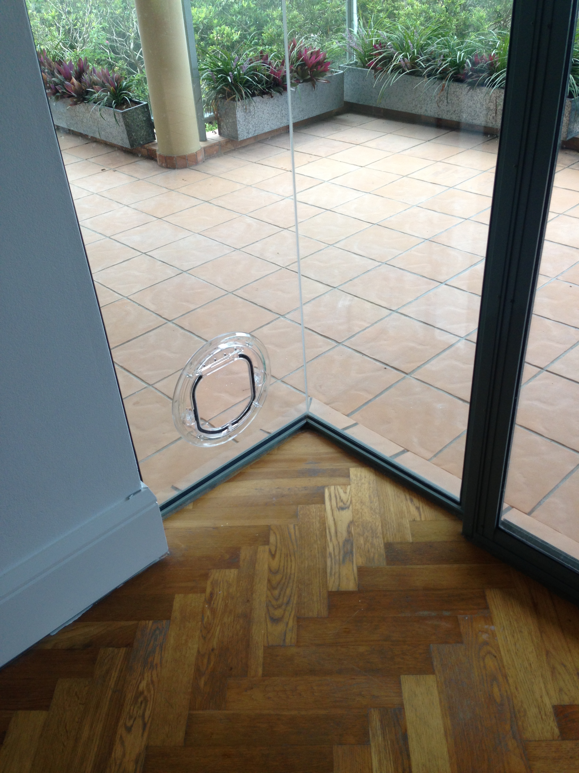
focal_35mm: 33
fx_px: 736
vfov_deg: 55.4
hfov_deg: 42.9
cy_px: 386
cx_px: 290
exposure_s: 1/306
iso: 64
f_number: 2.4
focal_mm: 4.13
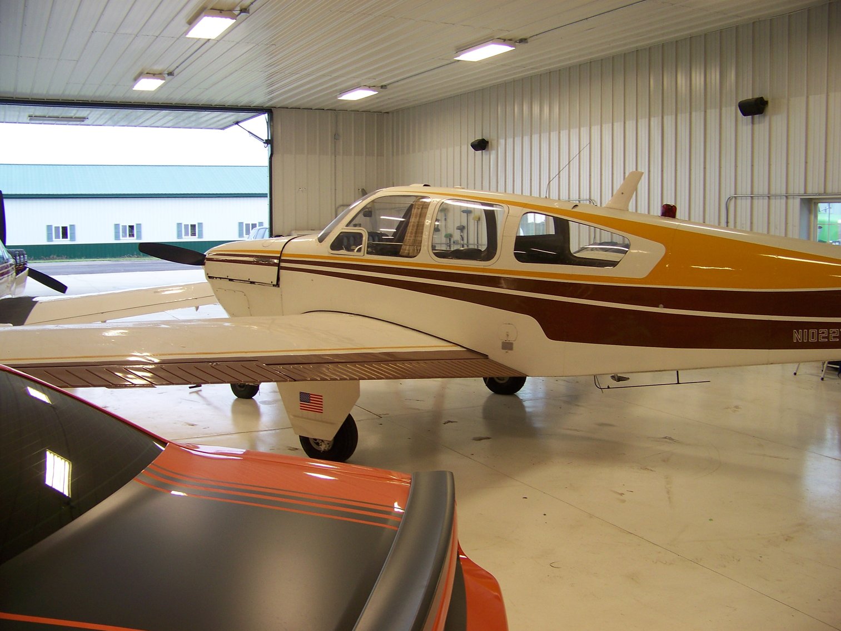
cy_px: 316
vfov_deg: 39.7
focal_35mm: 36
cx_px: 420
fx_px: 875
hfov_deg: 51.4
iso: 64
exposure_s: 1/30
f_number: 2.8
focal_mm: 5.85
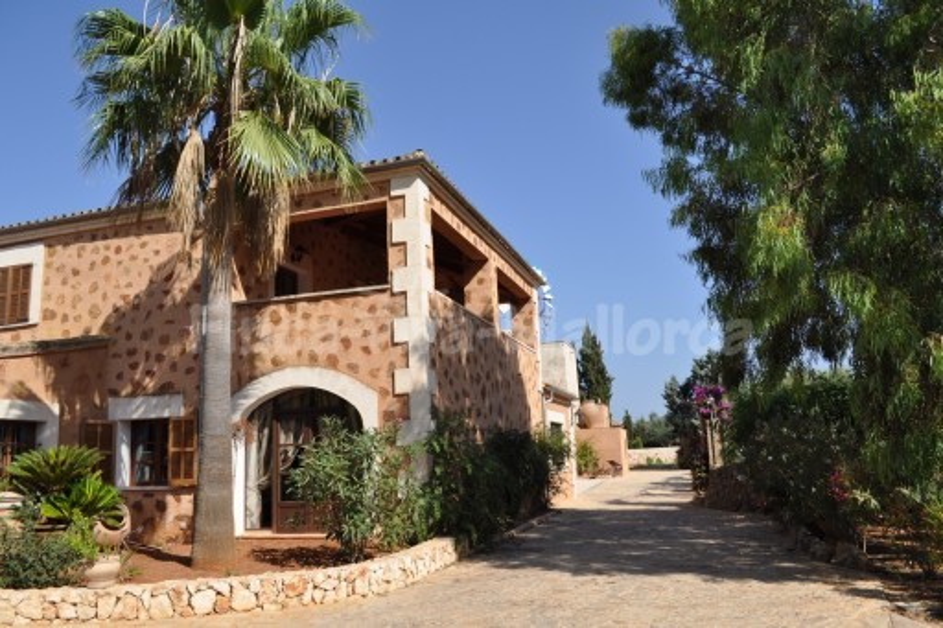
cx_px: 472
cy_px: 314
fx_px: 707
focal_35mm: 27
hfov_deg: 67.4
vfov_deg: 47.9
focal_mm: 18
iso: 200
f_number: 8
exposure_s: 1/500
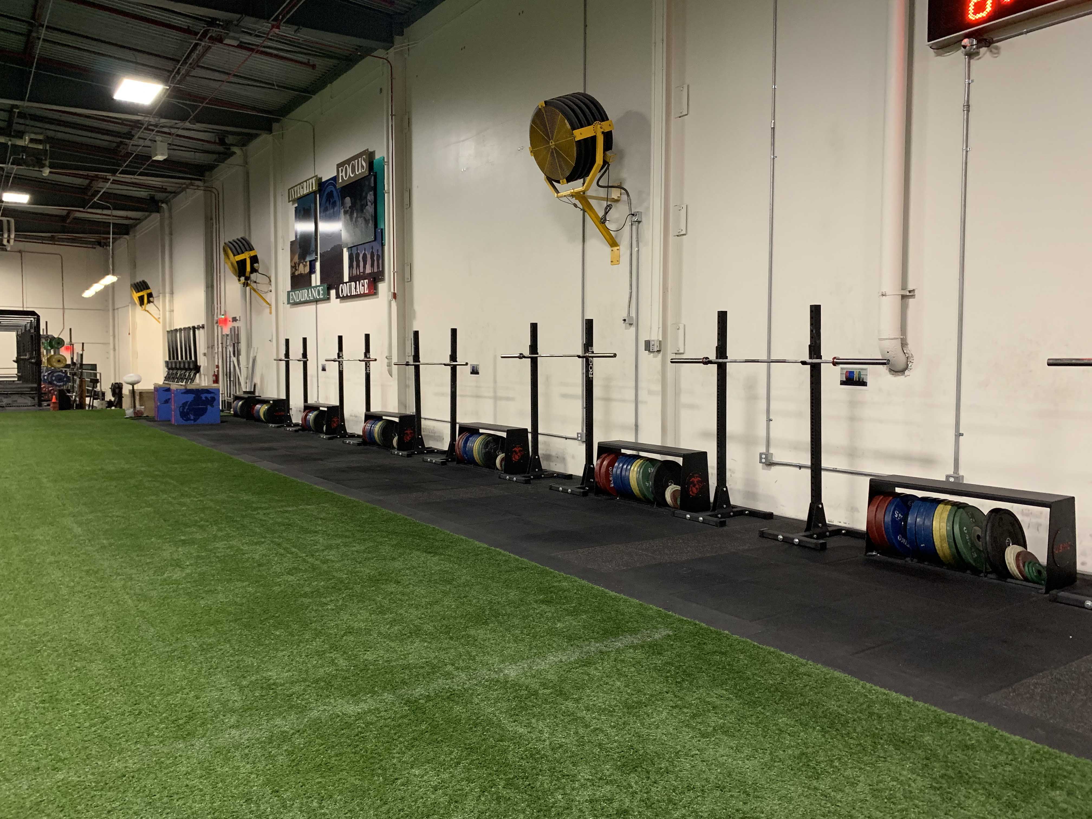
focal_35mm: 26
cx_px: 546
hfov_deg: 67.3
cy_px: 410
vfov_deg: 53.1
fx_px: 820
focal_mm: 4.25
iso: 400
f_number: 1.8
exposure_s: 1/40
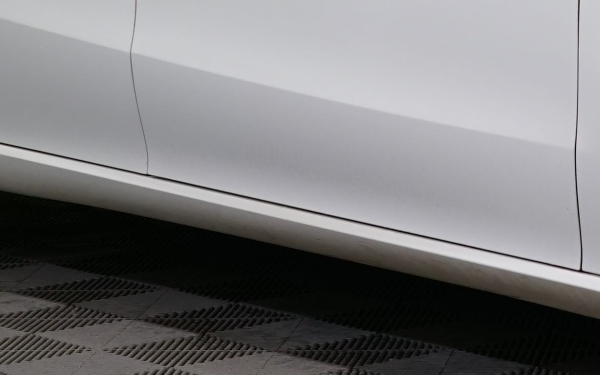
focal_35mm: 198
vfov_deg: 6.6
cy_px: -69
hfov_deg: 10.3
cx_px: 845
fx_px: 3238
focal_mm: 40
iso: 500
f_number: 6.3
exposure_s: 1/30
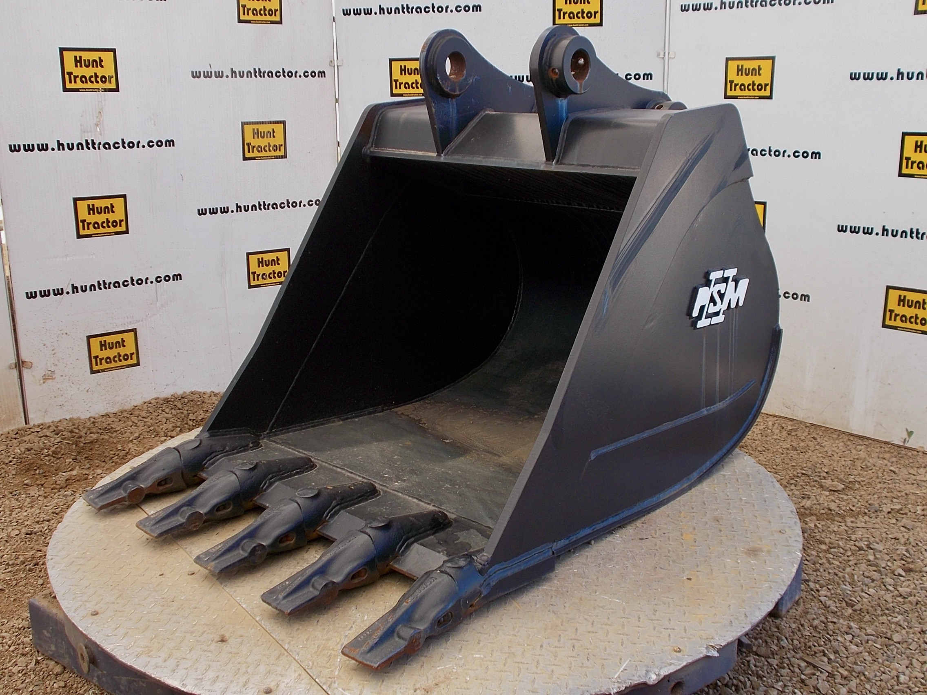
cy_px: 348
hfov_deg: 47.9
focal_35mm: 39
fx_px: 1044
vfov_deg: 36.8
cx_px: 464
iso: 80
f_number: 3.9
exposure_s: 1/60
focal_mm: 6.9
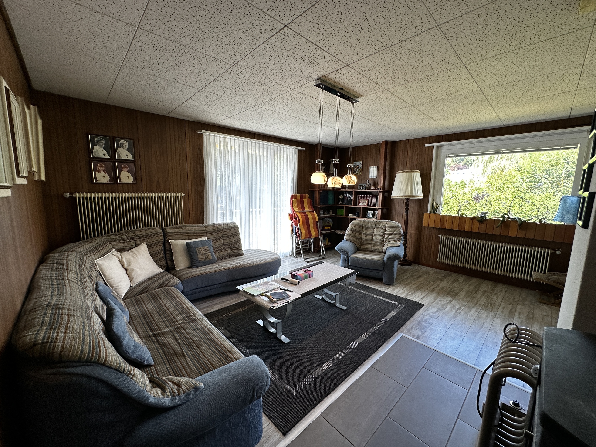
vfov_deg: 85.7
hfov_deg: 102.1
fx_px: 241
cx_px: 298
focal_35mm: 14
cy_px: 224
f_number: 2.2
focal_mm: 2.22
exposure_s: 1/99
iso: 100
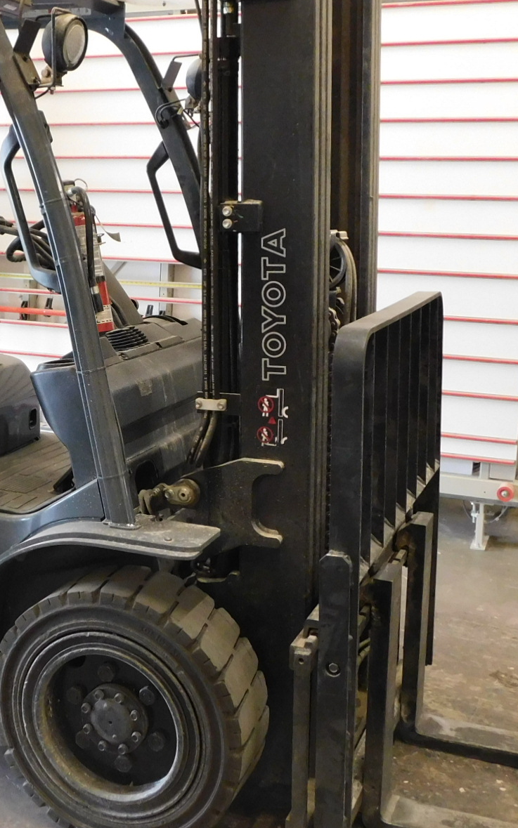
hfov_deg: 26.9
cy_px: 369
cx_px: 107
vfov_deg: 42.6
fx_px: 1061
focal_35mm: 47
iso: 360
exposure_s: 1/30
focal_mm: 4
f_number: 3
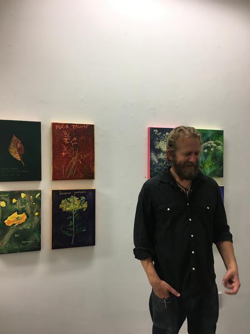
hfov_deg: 48.2
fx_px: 279
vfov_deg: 61.7
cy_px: 167
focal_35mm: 29
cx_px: 125
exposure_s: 1/33
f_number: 2.2
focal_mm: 4.15
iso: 40
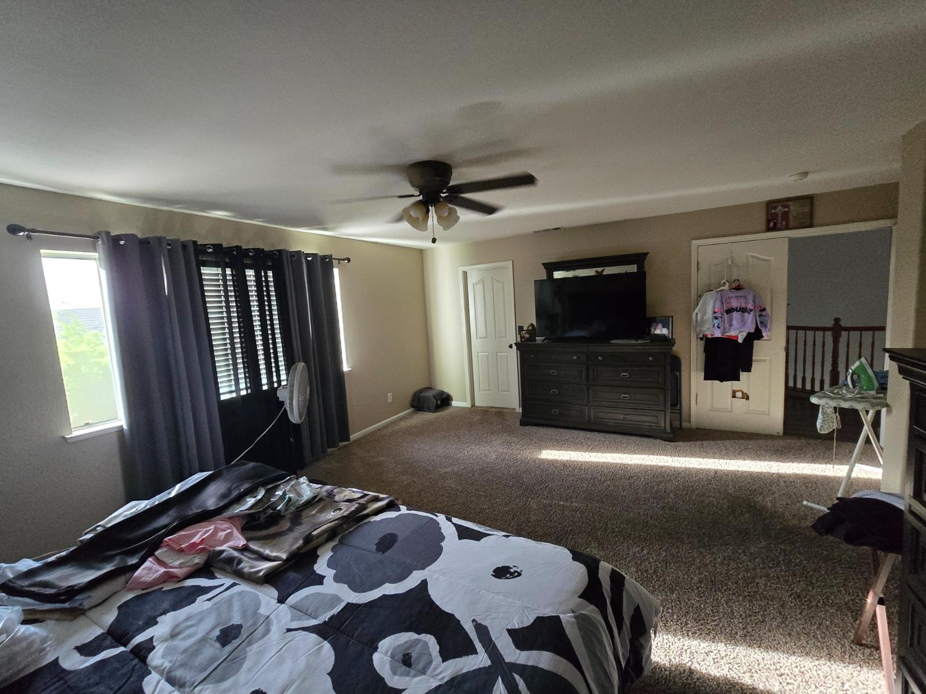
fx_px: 348
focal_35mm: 13
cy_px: 347
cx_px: 463
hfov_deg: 106.2
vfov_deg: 89.9
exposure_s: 1/60
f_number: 2.2
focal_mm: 2.2
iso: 1000
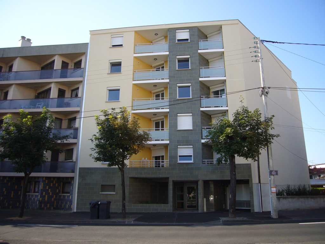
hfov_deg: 63.4
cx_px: 162
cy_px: 122
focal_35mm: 28
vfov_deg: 49.7
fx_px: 263
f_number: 2.8
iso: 80
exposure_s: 1/400
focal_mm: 4.6
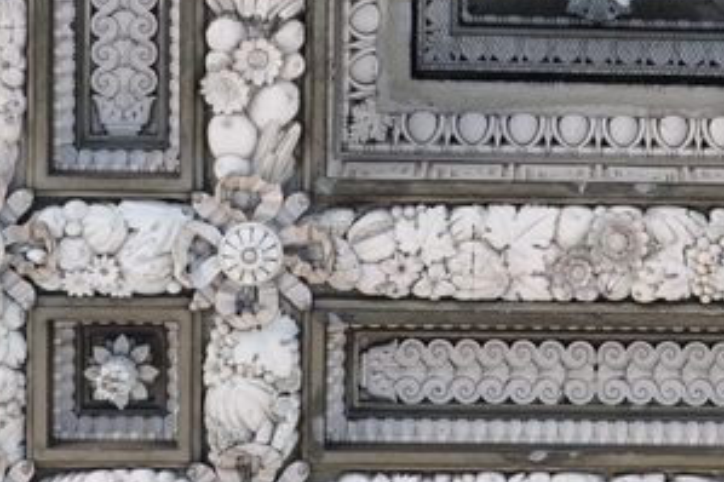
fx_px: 3095
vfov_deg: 8.8
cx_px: 647
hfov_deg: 13.2
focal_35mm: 154
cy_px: -104
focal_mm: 30
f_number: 7.1
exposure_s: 1/30
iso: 400
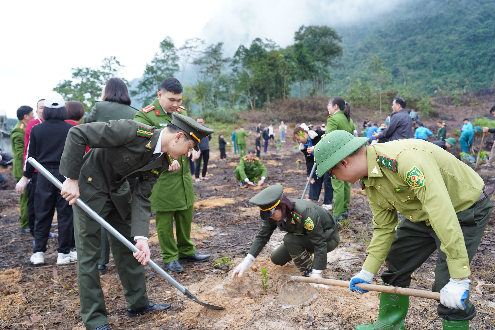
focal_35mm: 28
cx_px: 248
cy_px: 165
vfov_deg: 46.4
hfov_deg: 65.5
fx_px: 385
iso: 320
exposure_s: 1/60
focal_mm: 28
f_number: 4
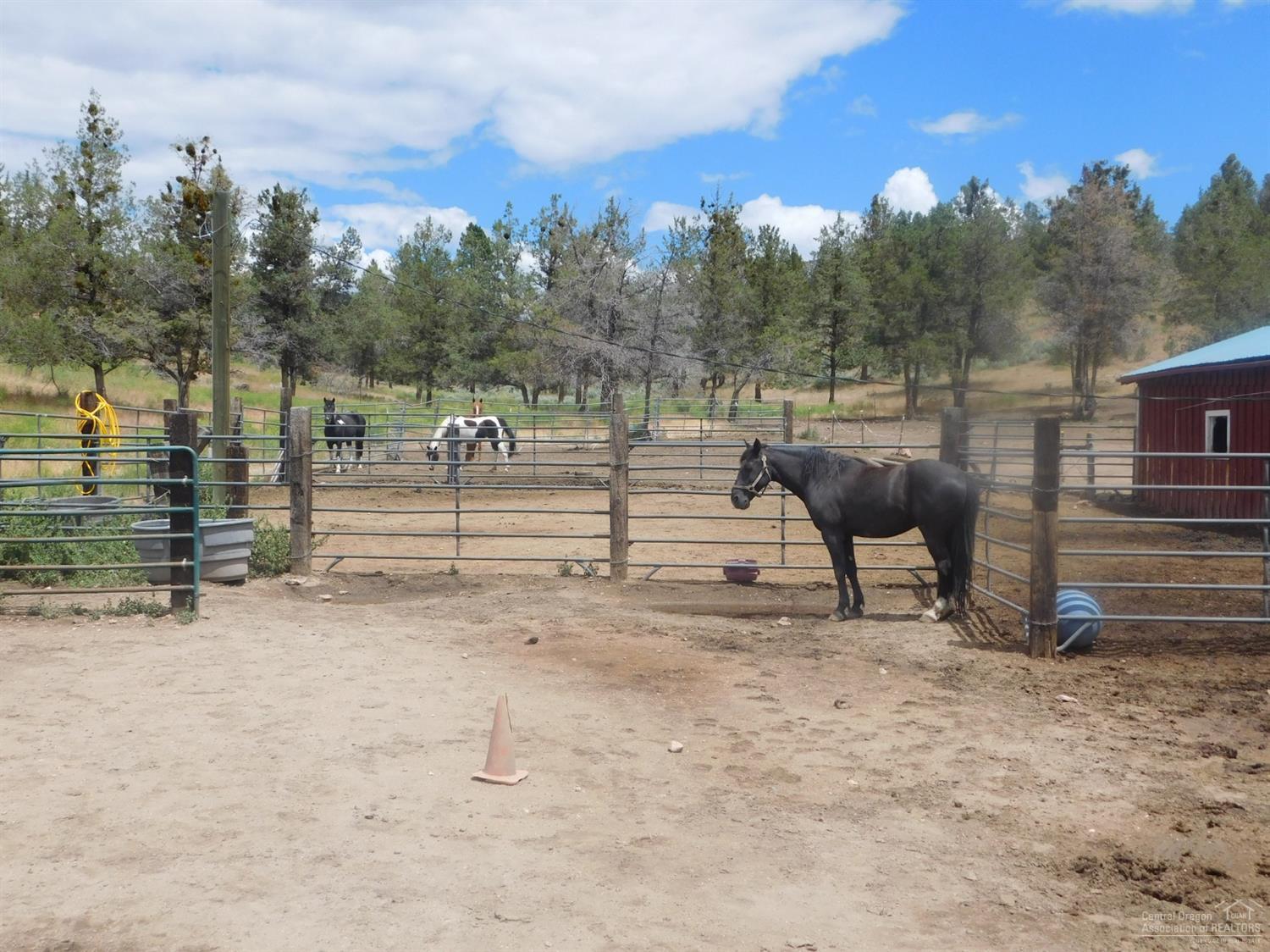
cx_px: 635
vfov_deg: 39.6
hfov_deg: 51.4
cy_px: 476
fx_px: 1320
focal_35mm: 36
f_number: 7
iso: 125
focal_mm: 6.3
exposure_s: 1/500
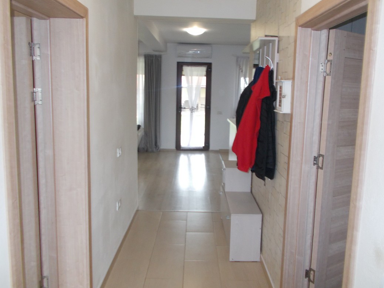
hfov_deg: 59.9
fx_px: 333
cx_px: 204
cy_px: 133
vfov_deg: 46.8
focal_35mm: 30
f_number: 3.2
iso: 200
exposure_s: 1/25
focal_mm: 4.6
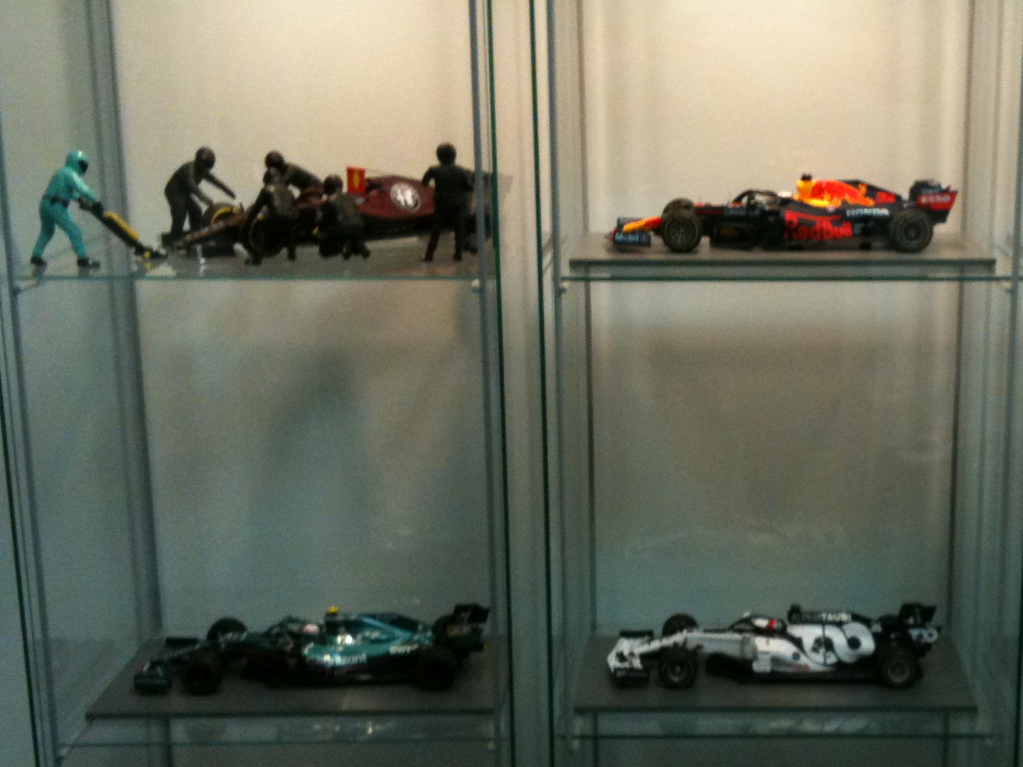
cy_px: 482
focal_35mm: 59
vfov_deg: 24.7
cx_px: 765
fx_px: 1743
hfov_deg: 32.1
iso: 200
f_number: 2.8
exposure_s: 1/17
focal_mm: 3.85
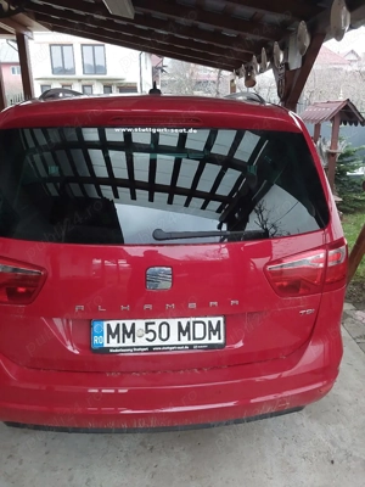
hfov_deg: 46.8
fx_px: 422
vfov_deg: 60.0
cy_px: 244
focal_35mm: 30
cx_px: 182
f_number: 1.8
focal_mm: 4.6
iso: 320
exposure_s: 1/50
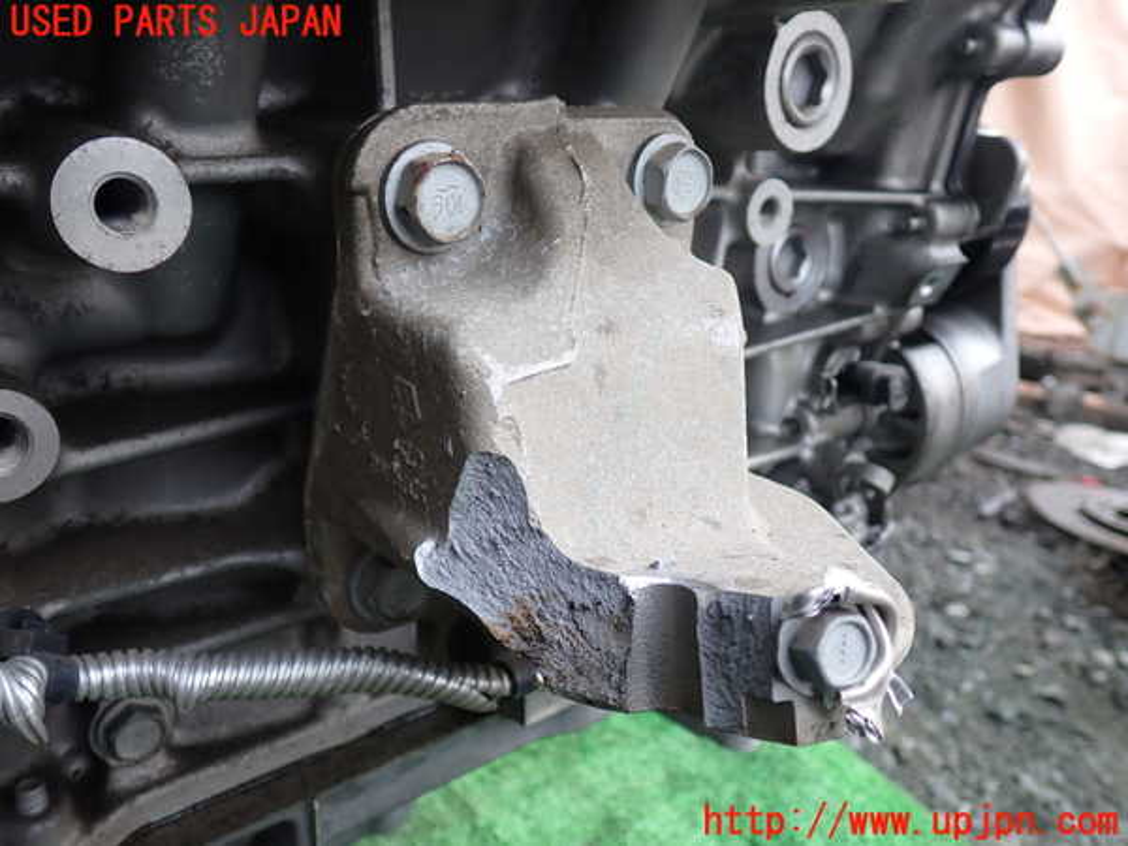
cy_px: 423
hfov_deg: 60.0
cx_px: 564
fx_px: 978
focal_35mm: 30
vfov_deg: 46.8
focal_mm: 5.4
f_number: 2.3
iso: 125
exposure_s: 1/60
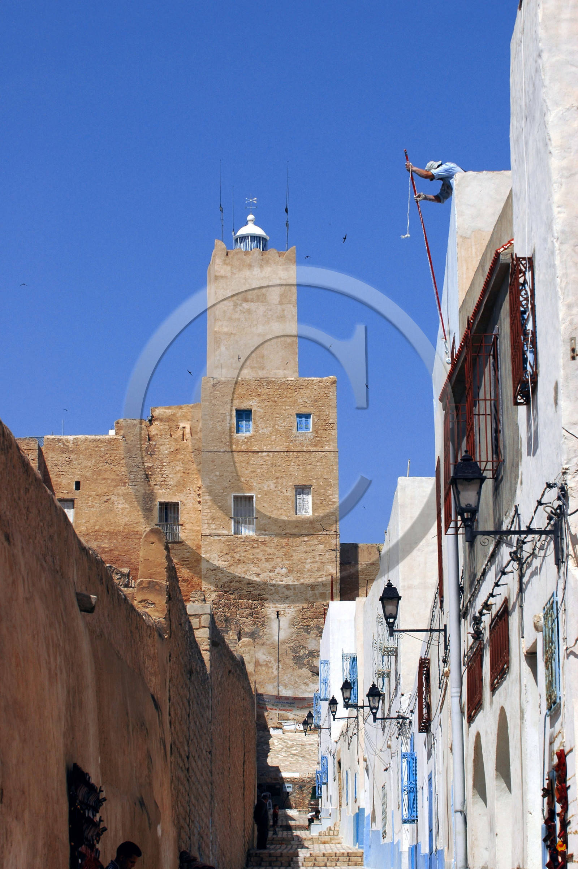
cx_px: 289
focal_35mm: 129
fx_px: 3112
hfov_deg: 10.6
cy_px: 434
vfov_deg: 15.9
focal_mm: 86
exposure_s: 1/500
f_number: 11
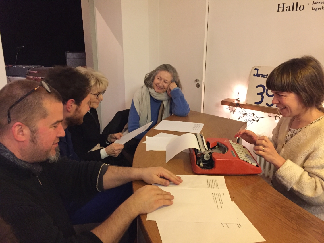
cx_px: 162
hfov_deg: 61.7
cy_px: 122
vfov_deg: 48.2
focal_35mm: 29
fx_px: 271
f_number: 2.2
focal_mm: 4.15
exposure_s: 1/17
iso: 400
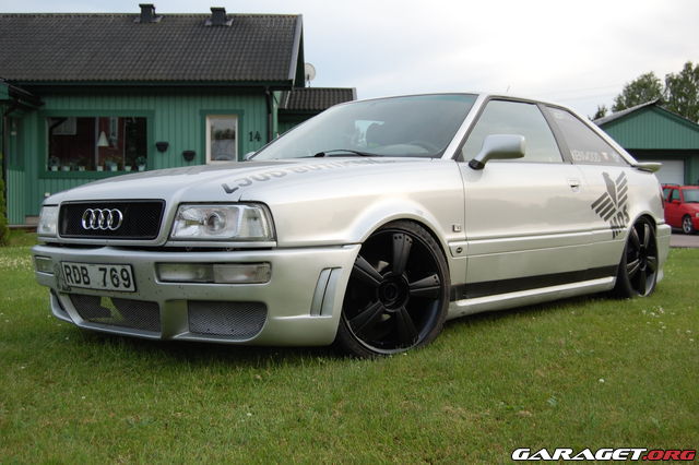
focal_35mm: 45
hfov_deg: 43.6
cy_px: 232
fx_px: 873
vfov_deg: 29.8
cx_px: 350
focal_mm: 30
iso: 200
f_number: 5.6
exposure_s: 1/125
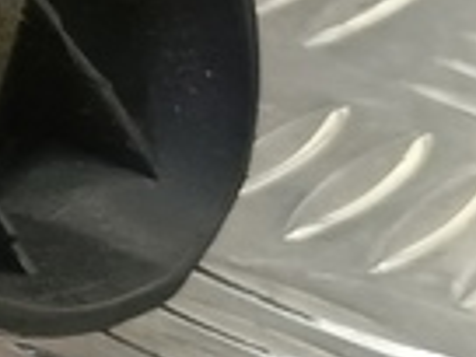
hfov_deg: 8.9
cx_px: -1036
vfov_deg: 8.4
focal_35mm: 173
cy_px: -147
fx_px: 2379
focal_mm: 4.11
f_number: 1.6
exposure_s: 1/50
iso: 155
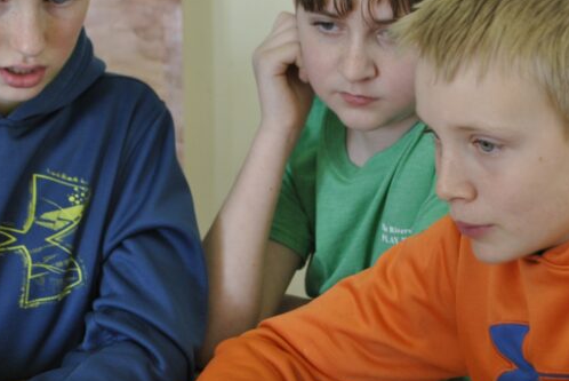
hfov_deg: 18.4
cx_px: 282
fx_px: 1756
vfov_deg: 12.4
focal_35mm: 111
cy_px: 219
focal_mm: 36
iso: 280
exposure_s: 1/30
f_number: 5
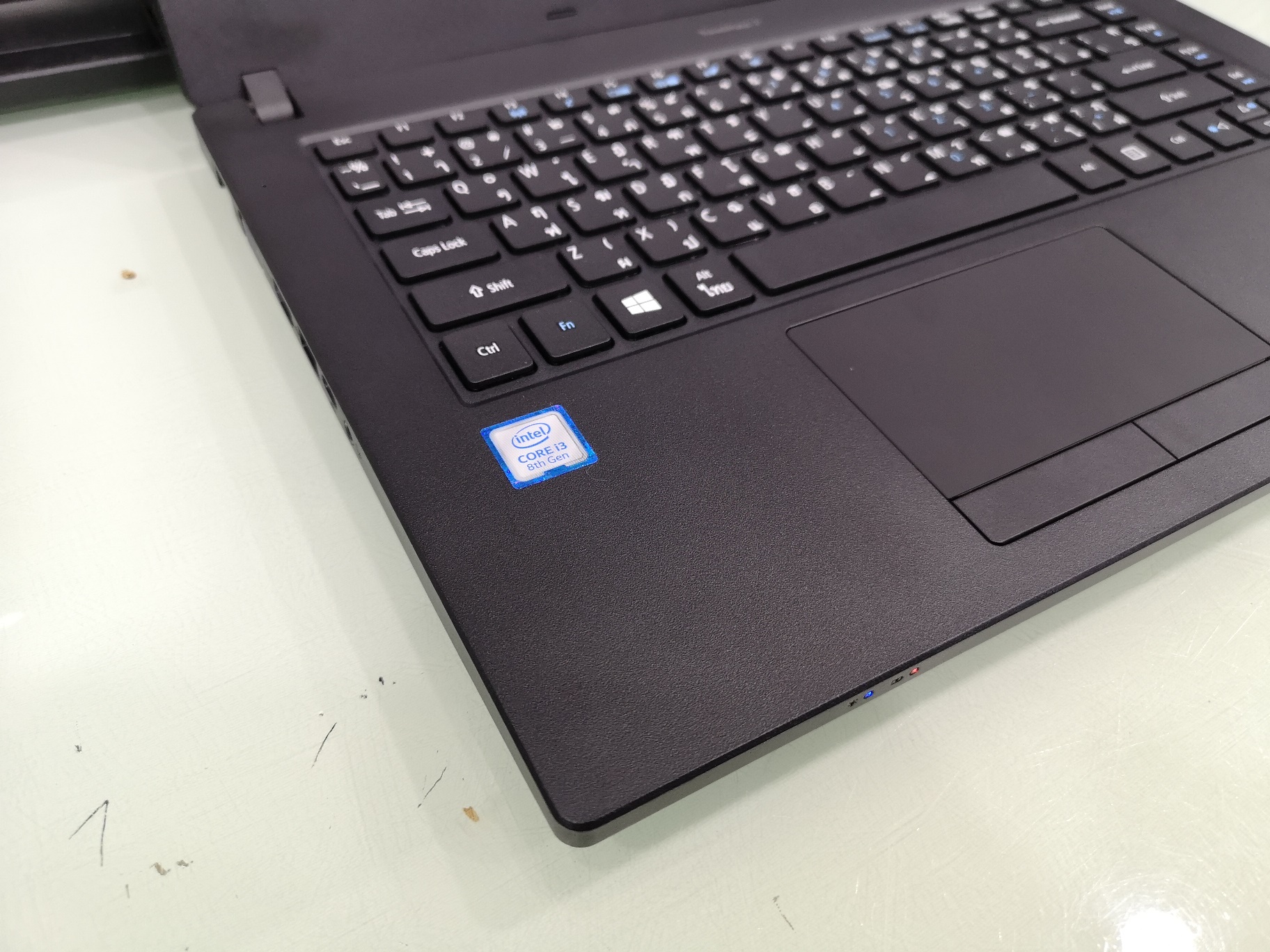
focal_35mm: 27
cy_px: 476
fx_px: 991
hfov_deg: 65.3
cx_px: 635
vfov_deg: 51.4
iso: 250
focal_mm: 3.95
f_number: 1.8
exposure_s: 1/33.3
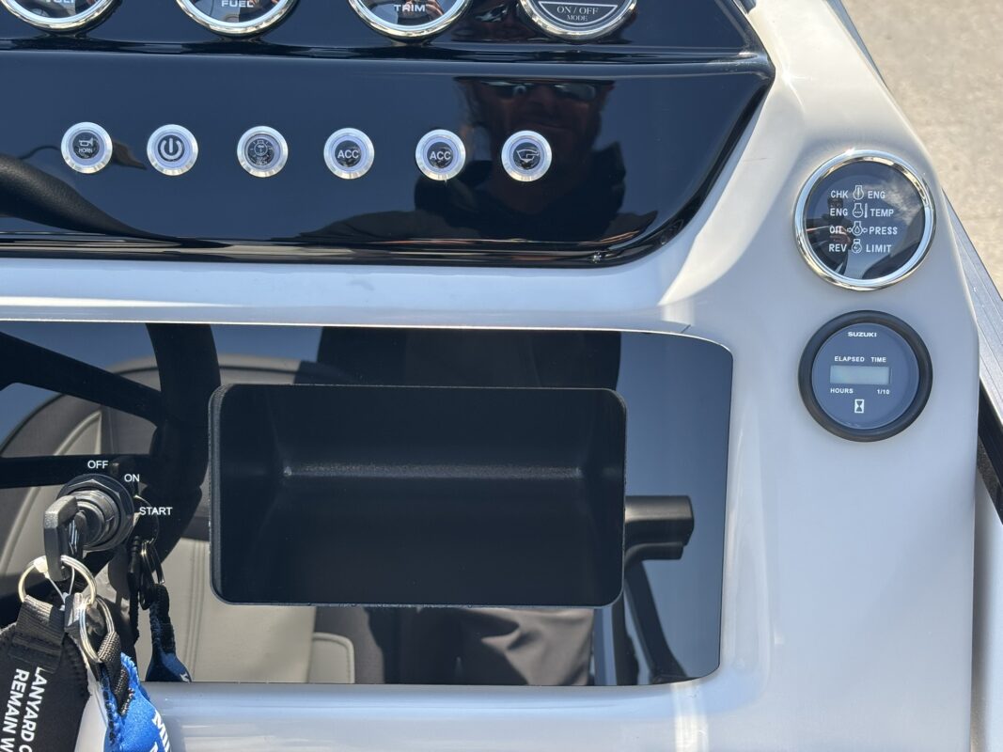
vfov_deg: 28.0
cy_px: 376
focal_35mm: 52
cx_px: 502
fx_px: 1507
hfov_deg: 36.8
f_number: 1.6
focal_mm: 5.96
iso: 32
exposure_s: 1/406
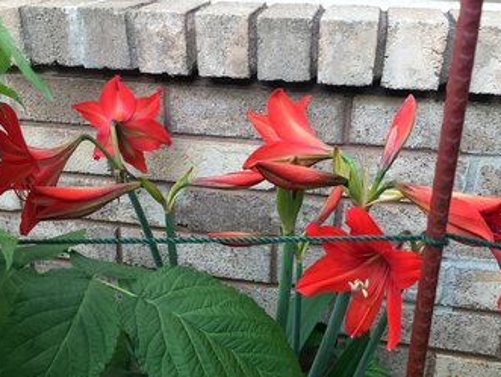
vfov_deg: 40.7
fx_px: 507
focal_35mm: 35
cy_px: 213
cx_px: 269
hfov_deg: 52.5
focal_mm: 4.15
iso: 50
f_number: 2.2
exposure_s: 1/120
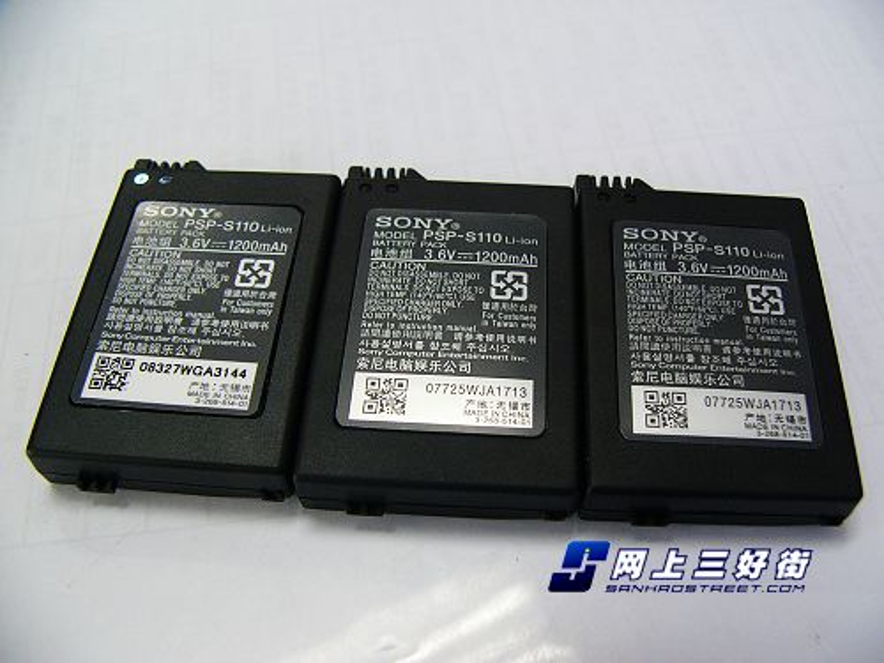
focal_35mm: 36
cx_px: 442
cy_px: 332
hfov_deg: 51.4
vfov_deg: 39.7
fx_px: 919
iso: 100
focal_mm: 6
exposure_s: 1/20
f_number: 2.8
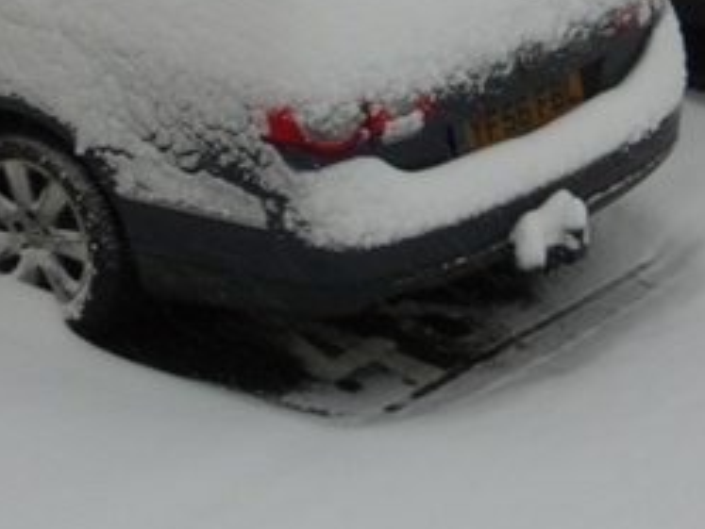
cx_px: 310
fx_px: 5644
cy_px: -40
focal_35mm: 277
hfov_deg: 7.1
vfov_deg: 5.4
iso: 125
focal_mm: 19.6
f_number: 5.9
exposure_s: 1/60
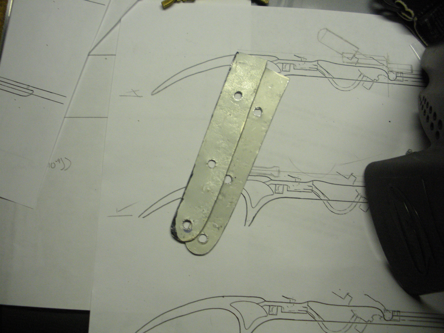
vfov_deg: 39.7
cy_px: 166
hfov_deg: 51.4
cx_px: 222
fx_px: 462
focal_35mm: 36
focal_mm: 6.3
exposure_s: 1/57.8
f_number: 3.5
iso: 319
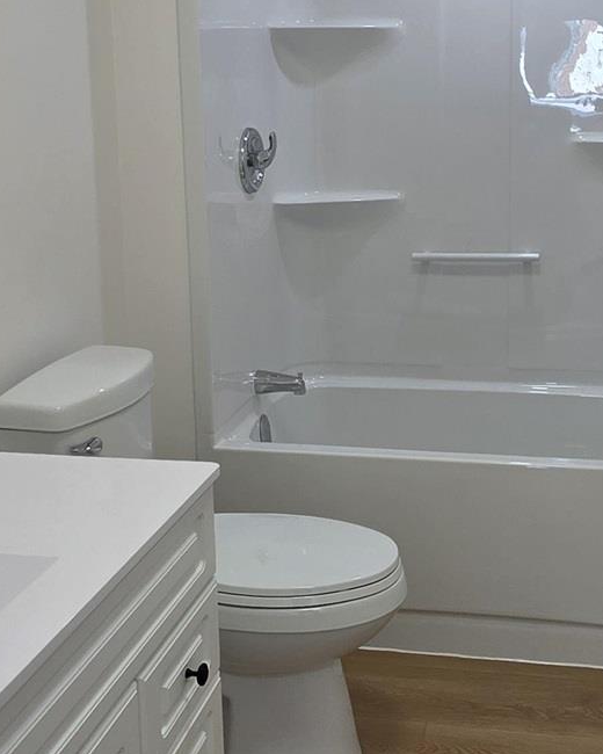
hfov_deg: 33.2
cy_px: 276
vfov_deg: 40.8
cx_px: 398
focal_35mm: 45
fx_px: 1004
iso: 50
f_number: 1.9
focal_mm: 2.2
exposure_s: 1/120
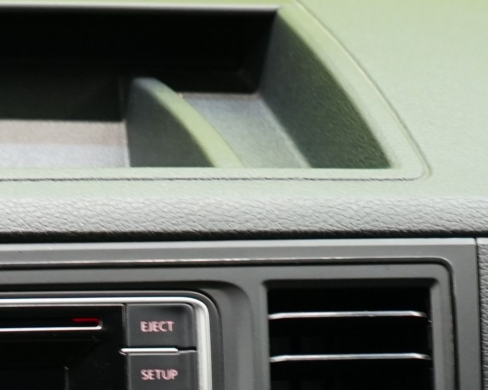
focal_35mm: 135
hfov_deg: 13.9
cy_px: 690
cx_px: -63
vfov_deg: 10.8
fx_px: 1950
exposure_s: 1/15
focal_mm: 29
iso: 1000
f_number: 5
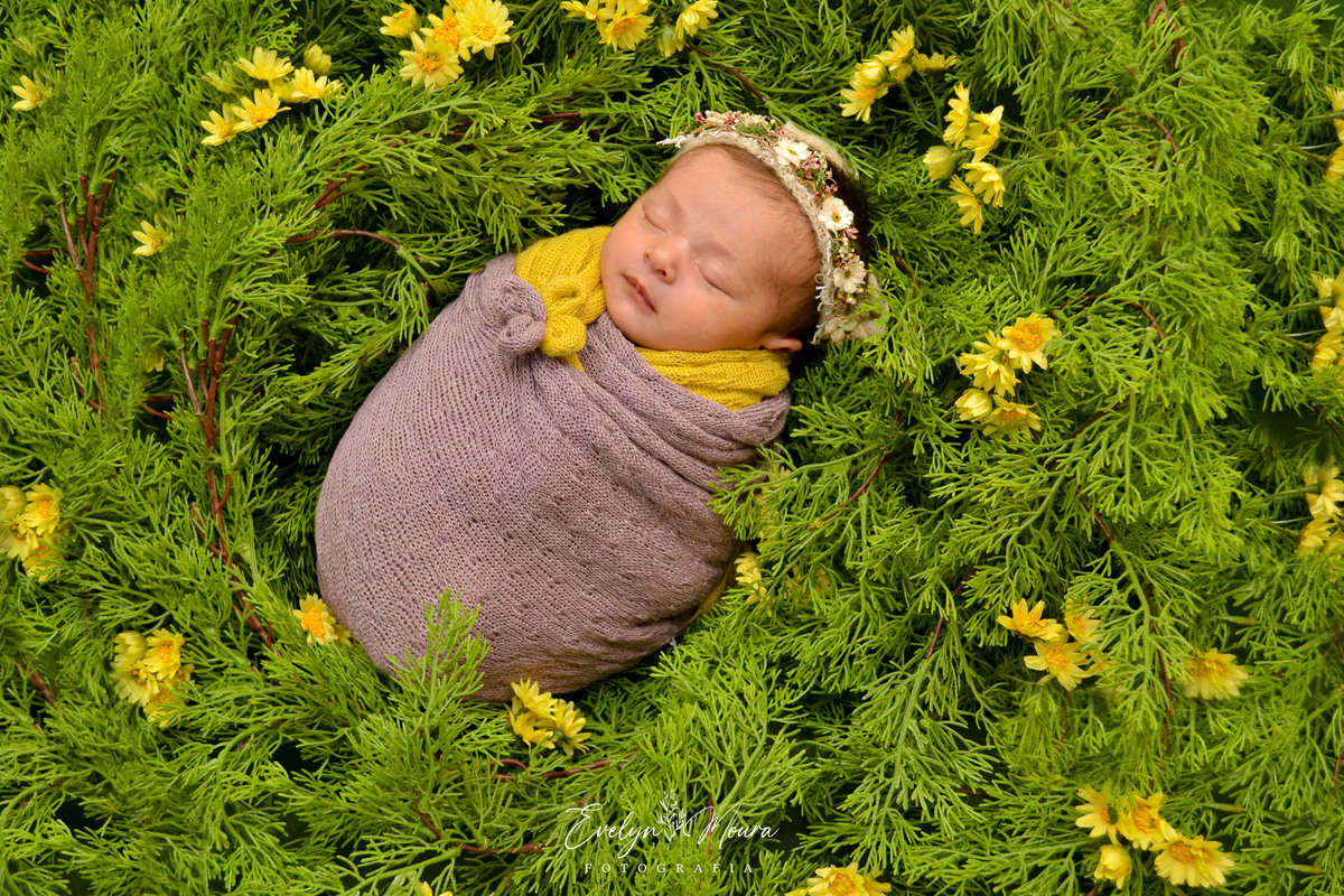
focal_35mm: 44
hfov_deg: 45.0
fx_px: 1624
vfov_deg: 30.8
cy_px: 448
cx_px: 672
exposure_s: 1/200
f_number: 5
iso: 800
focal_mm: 29
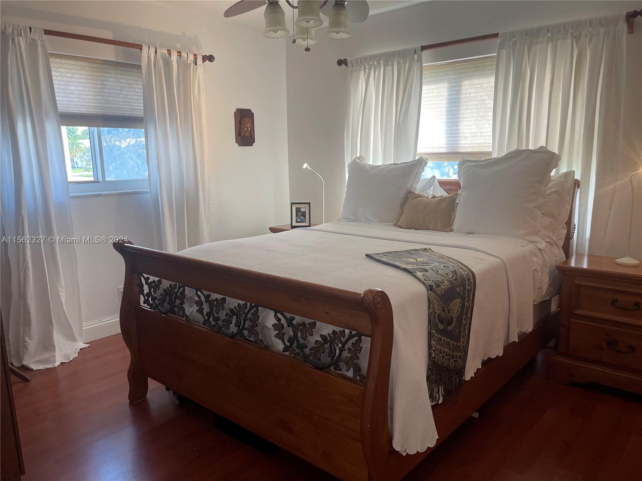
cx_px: 321
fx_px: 482
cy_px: 240
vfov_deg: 53.1
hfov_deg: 67.3
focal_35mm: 26
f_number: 1.6
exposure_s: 1/120
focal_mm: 5.1
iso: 100
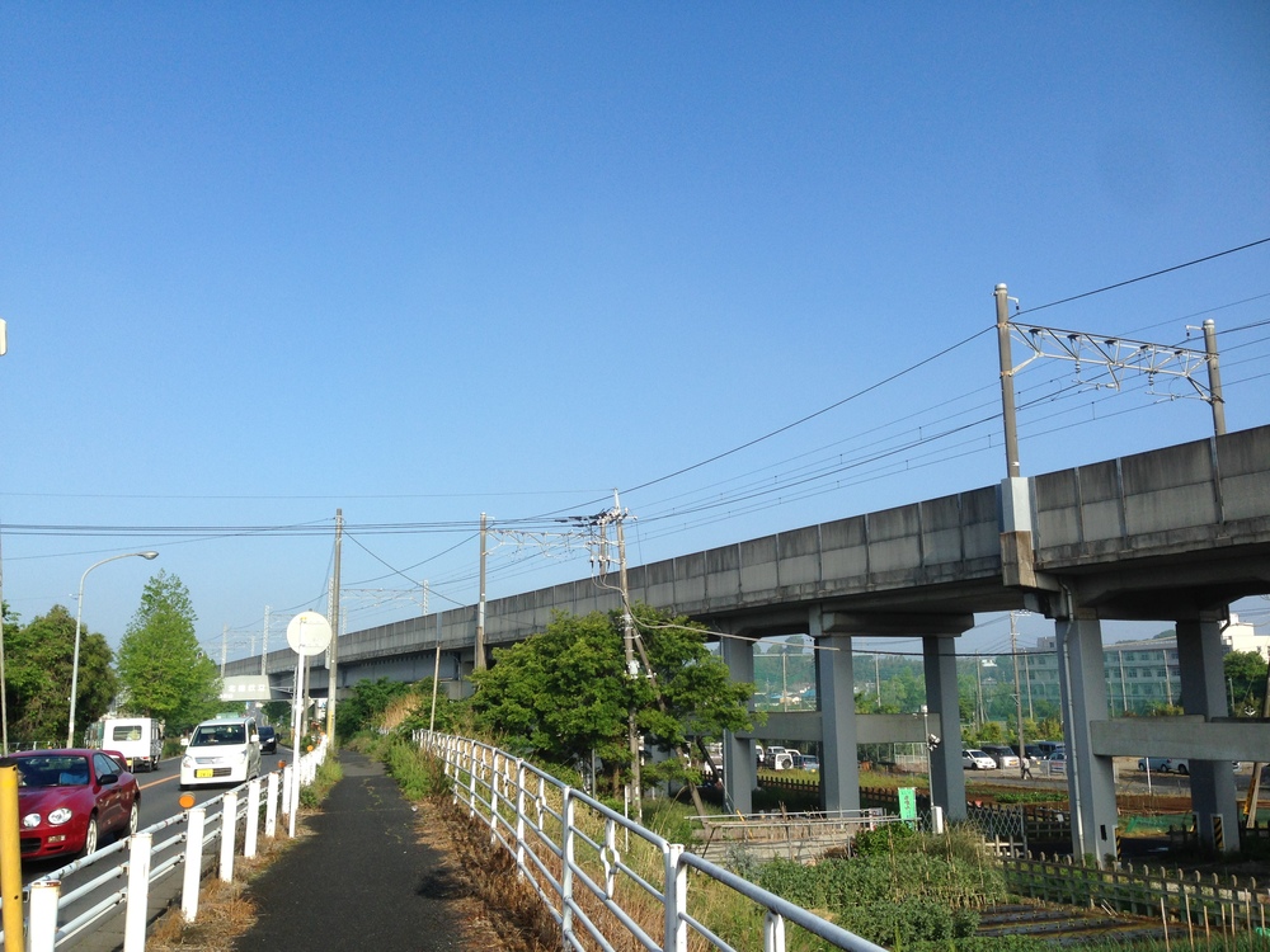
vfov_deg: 42.9
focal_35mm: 33
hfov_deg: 55.4
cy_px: 476
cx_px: 635
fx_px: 1211
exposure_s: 1/1391
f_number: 2.4
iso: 50
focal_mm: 4.12
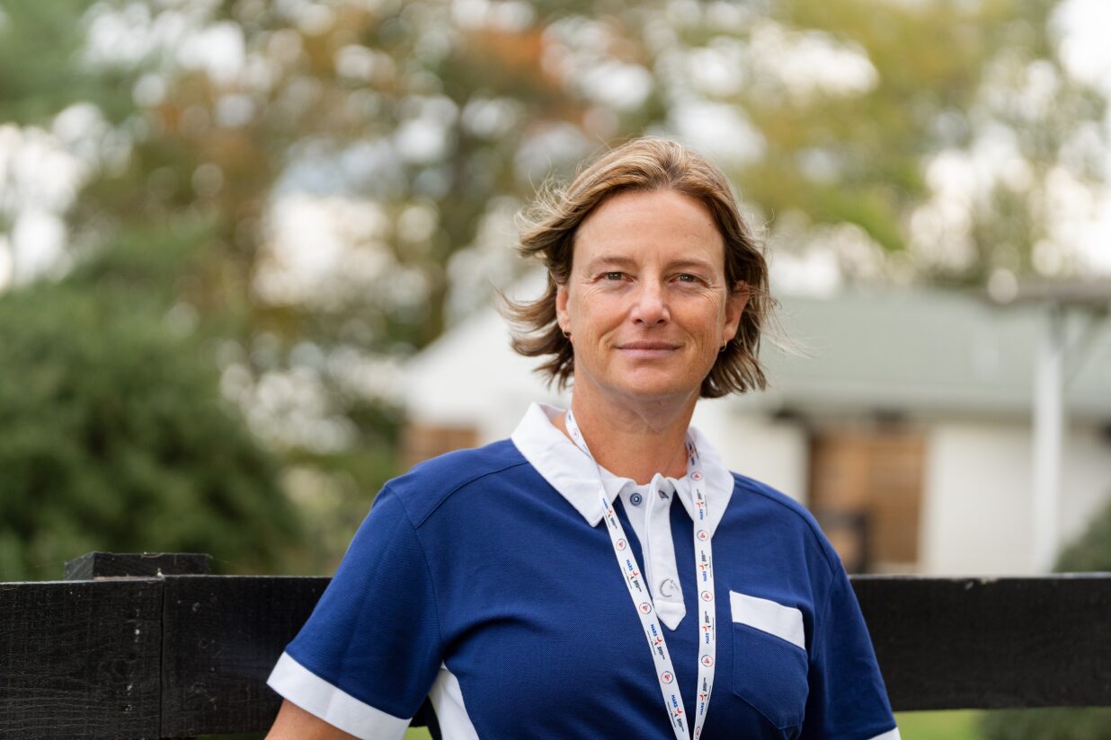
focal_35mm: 92
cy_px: 370
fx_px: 2839
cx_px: 556
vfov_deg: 14.9
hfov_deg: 22.1
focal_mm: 92
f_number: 2.8
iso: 500
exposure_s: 1/2000
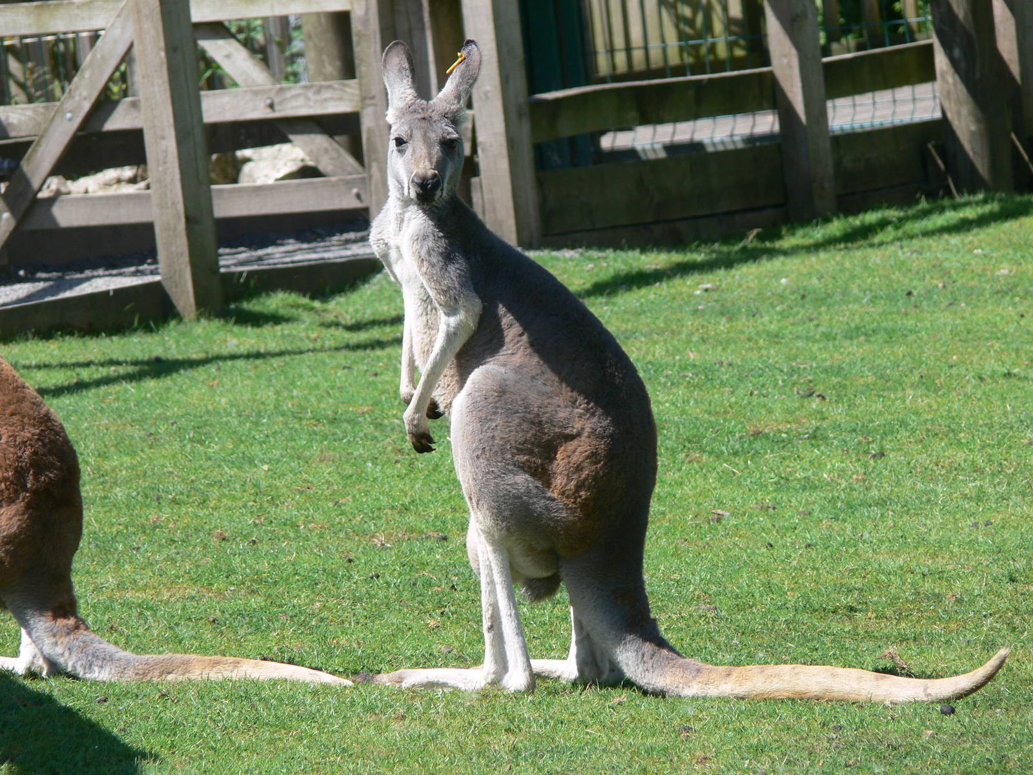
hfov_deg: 4.7
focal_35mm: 420
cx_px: 516
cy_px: 388
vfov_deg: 3.5
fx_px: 12534
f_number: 5.6
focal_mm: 88.8
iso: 80
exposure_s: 1/250
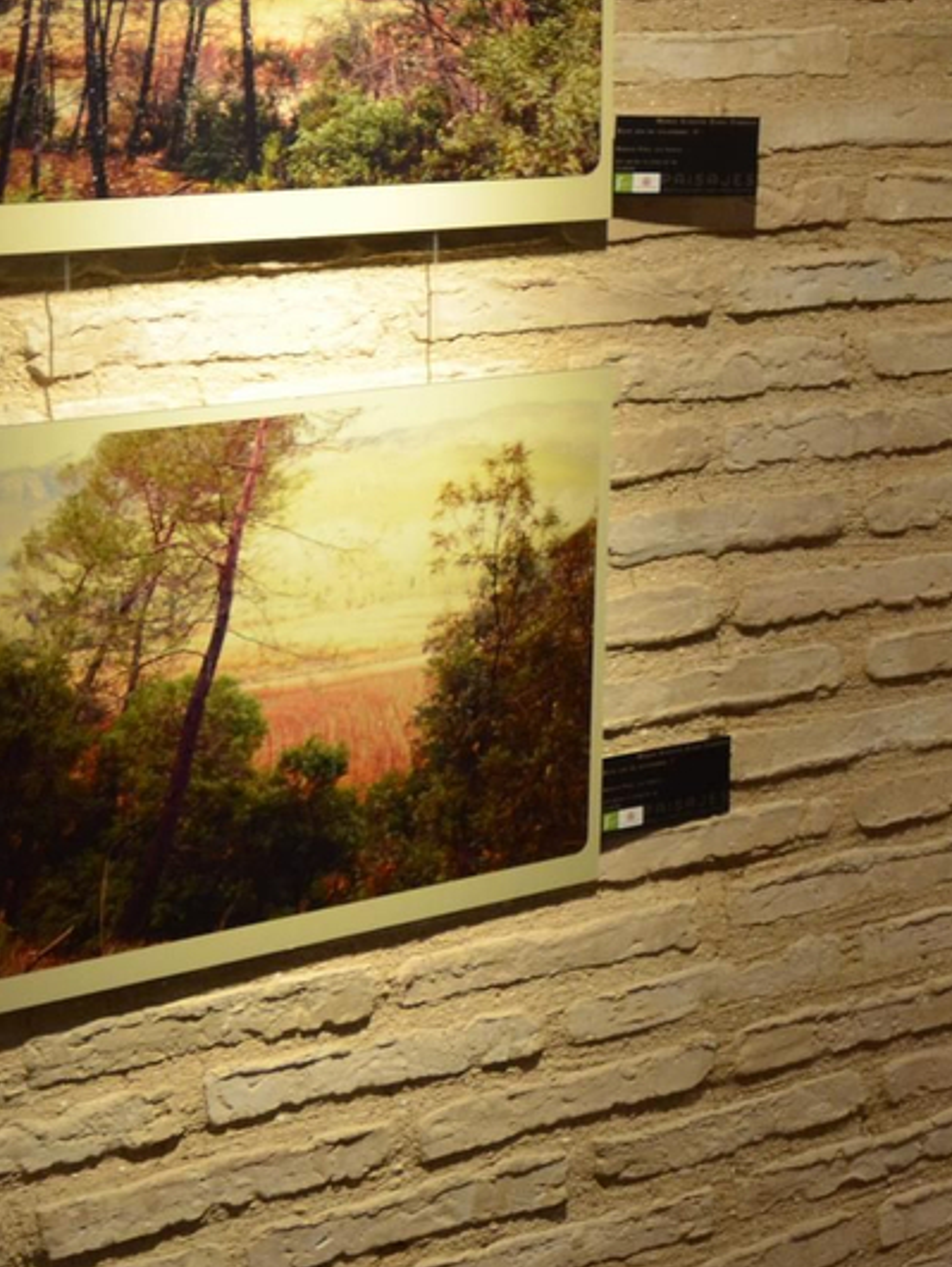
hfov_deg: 17.9
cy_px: 167
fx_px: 2857
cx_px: 1179
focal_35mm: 78
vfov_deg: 24.4
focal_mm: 18
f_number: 6.3
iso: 640
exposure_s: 1/125
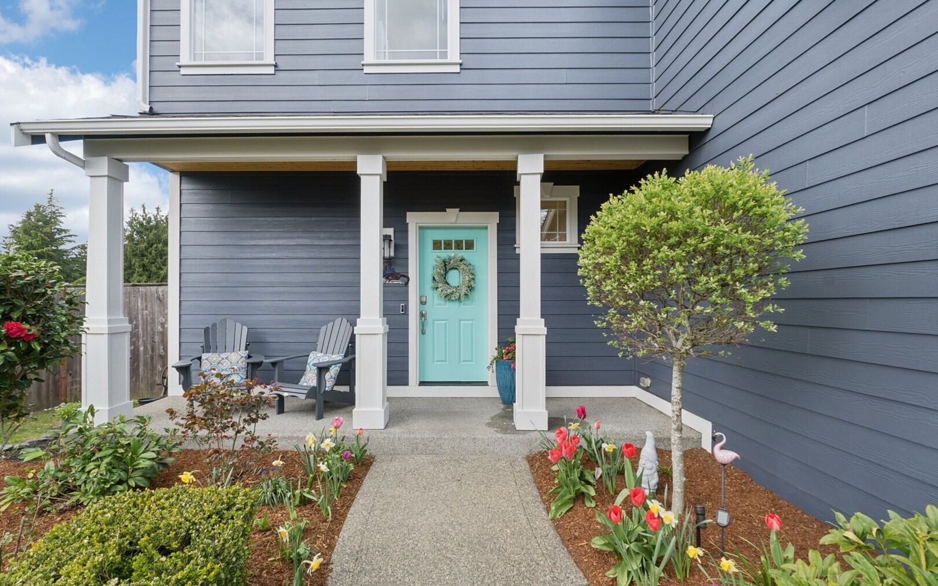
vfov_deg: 71.2
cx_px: 454
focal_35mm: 16
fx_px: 409
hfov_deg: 97.8
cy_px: 298
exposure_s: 1/30
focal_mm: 10
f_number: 9
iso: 100
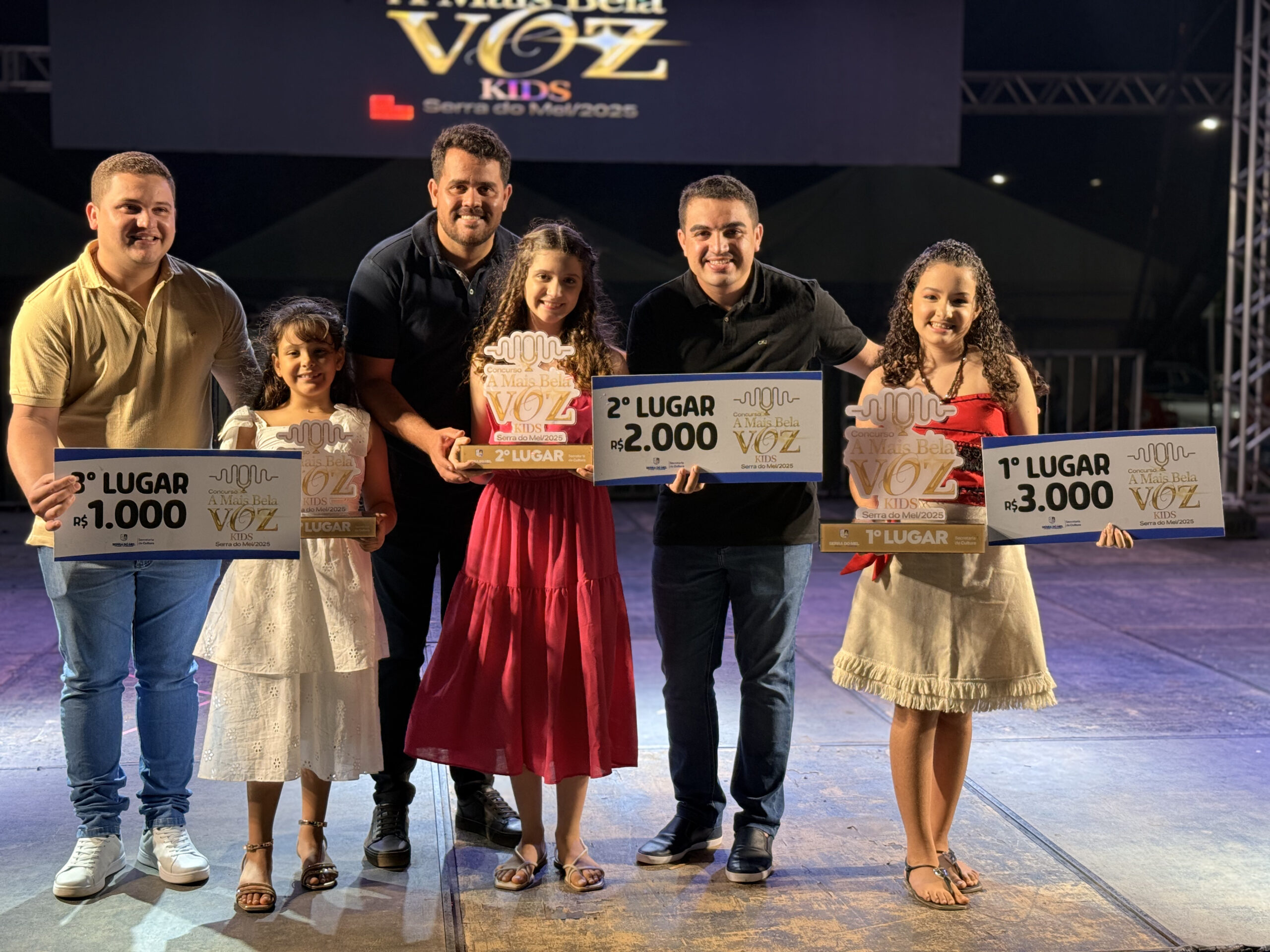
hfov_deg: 39.7
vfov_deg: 30.3
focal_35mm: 48
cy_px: 476
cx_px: 635
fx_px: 1761
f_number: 1.78
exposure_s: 1/120
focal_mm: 6.76
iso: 80
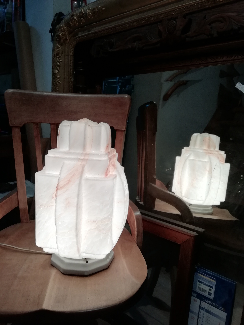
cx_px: 122
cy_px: 162
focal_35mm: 26
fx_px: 244
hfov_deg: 53.1
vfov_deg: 67.3
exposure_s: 1/100
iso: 80
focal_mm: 3.46
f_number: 2.2
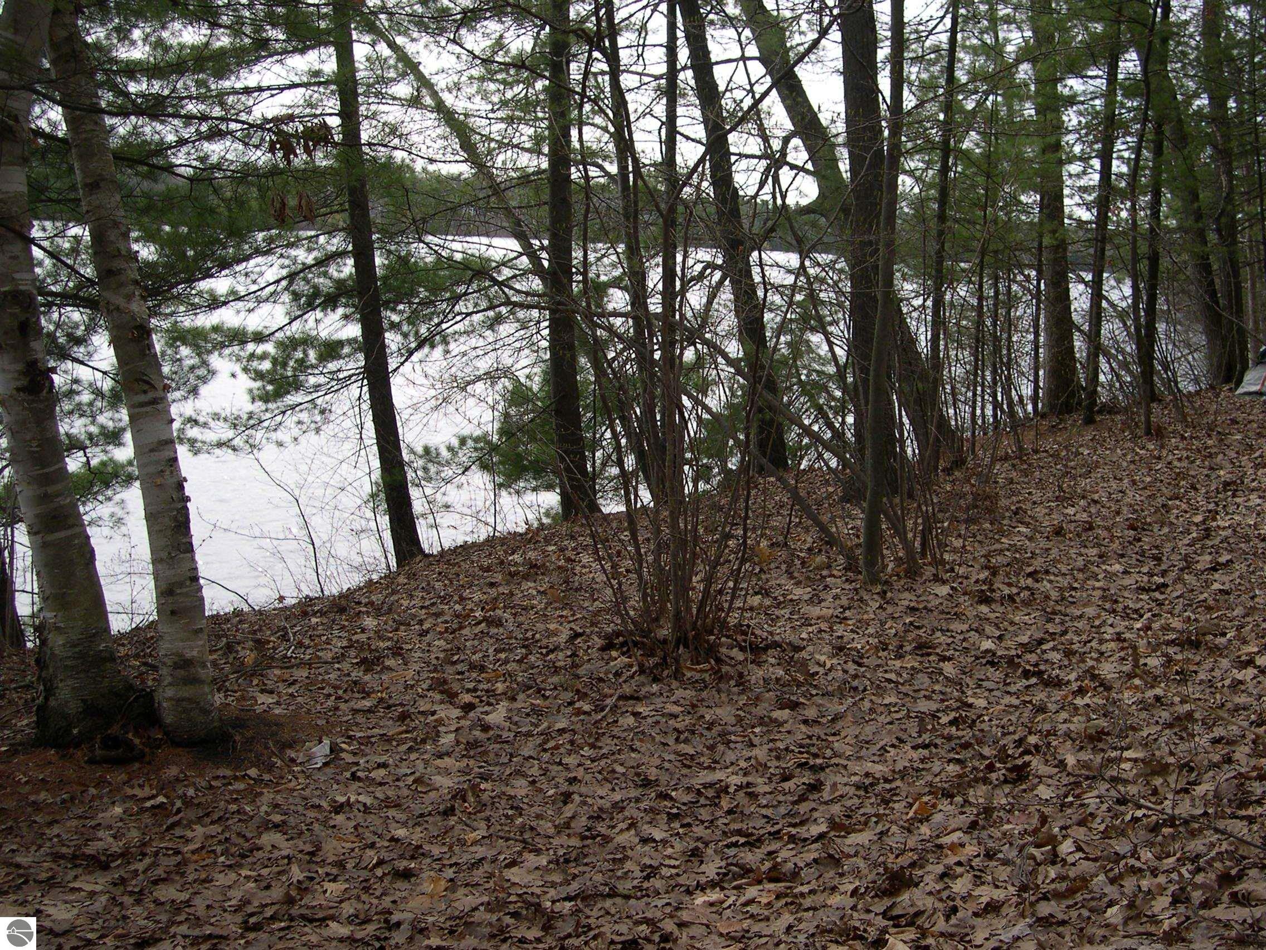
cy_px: 475
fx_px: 1390
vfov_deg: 37.7
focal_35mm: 38
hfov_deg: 49.0
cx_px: 633
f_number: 2.8
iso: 100
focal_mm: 8
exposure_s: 1/590
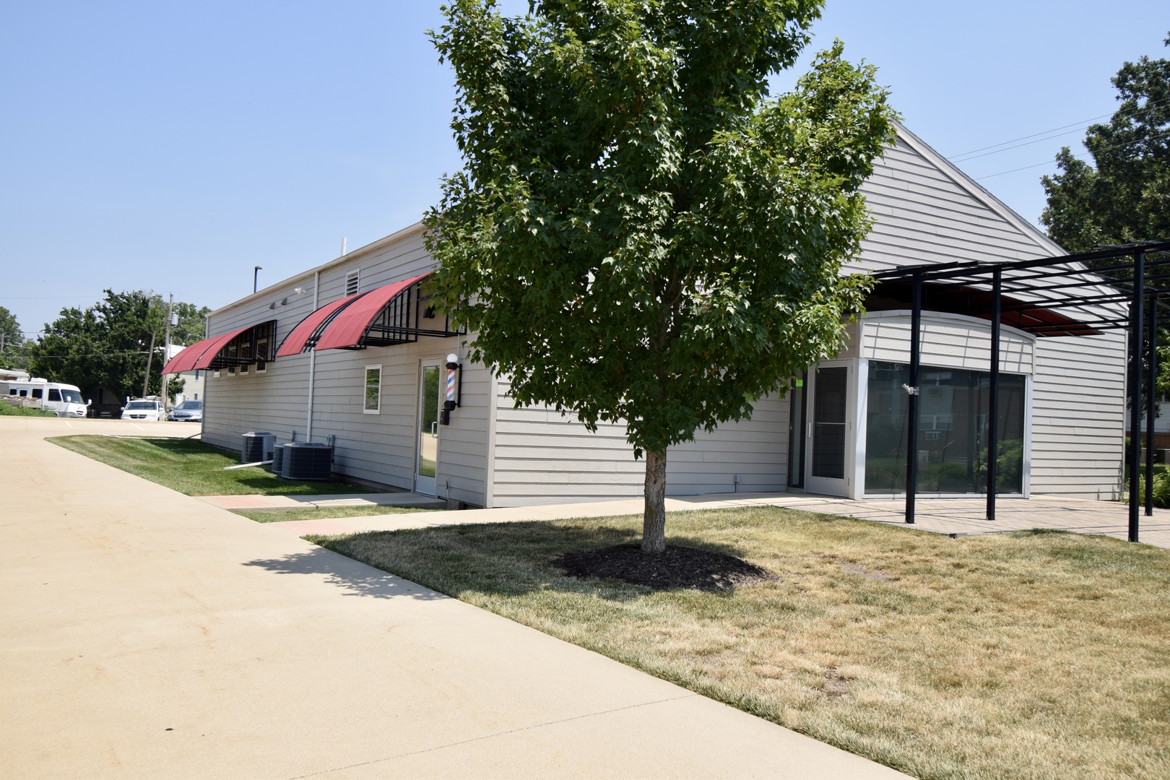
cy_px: 390
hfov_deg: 61.9
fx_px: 975
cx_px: 585
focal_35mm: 30
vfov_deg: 43.6
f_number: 9
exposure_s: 1/200
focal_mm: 20
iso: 100
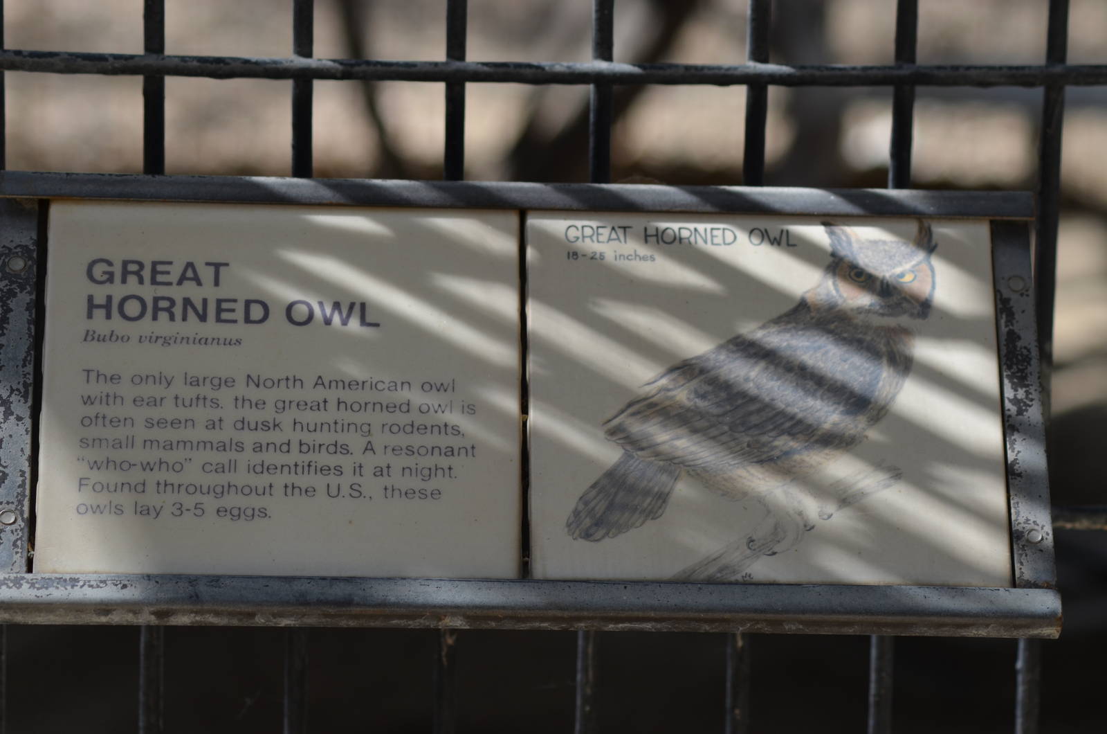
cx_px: 554
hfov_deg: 14.0
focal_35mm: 147
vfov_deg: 9.3
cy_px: 367
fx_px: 4511
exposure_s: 1/500
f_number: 5.6
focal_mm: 98
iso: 200
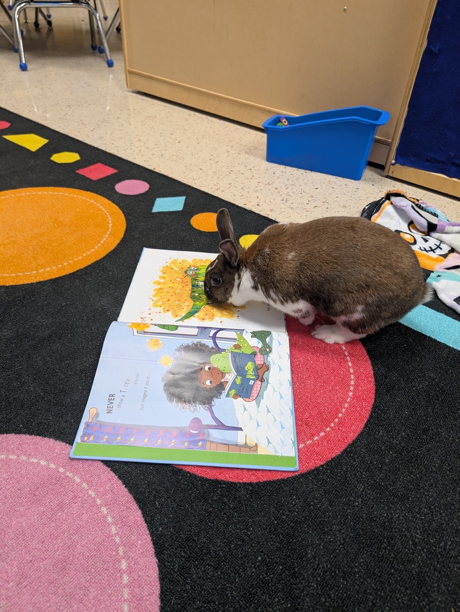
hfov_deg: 56.9
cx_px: 230
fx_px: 424
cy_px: 306
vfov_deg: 71.5
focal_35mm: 24
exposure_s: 1/120
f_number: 1.68
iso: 403
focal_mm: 6.9
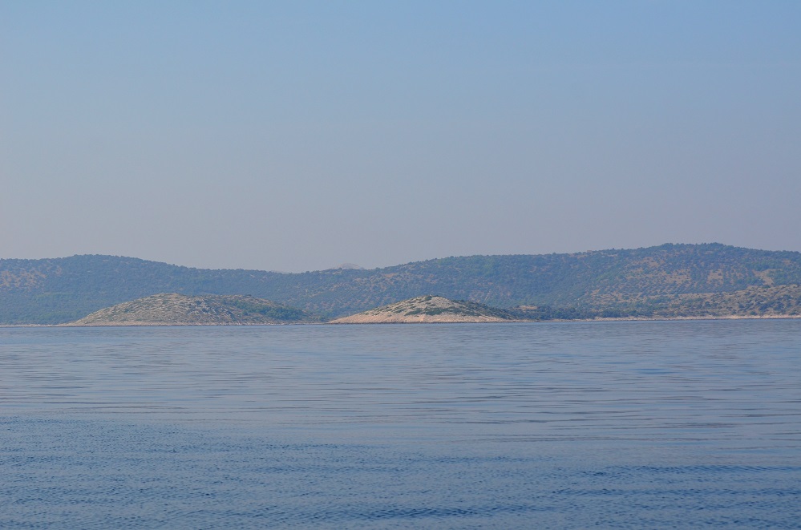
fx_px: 2331
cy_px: 265
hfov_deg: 19.5
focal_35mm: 105
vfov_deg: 13.0
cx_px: 400
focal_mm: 70
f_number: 5.6
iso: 400
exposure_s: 1/2000
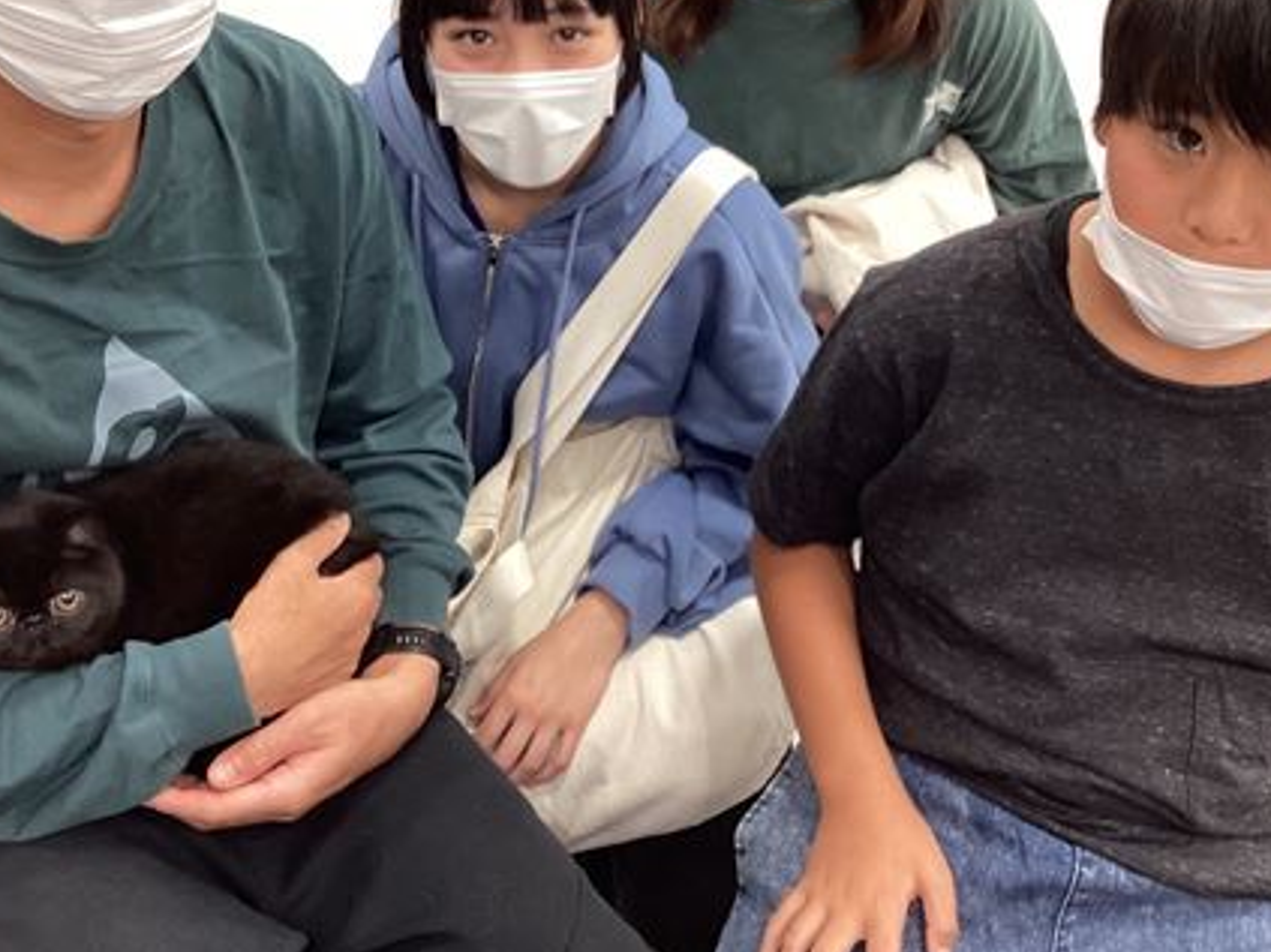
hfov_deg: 42.9
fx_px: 1615
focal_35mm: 44
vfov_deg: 32.5
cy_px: 297
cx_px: 673
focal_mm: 3.3
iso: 125
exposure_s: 1/50
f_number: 2.4
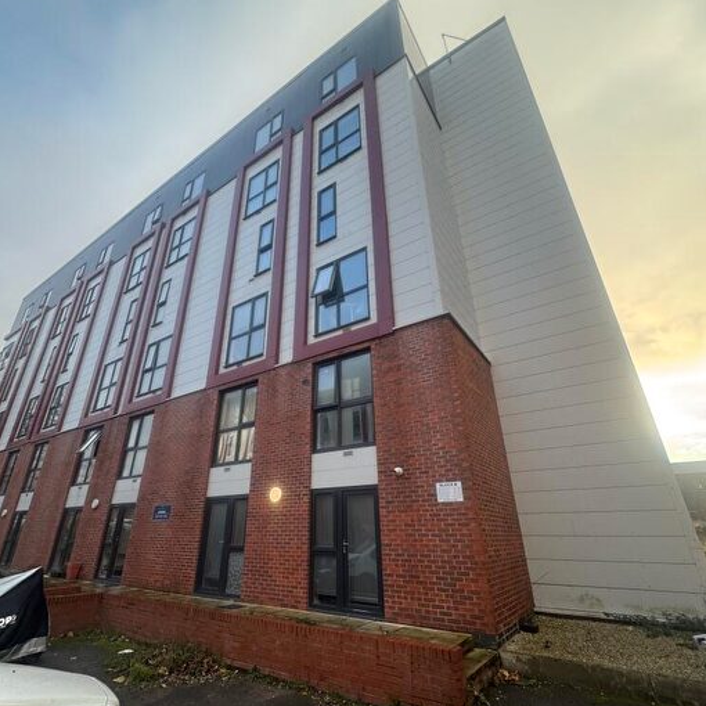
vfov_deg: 84.0
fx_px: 392
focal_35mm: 17
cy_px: 352
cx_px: 327
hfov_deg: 83.8
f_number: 2.2
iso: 40
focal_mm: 2.22
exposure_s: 1/173
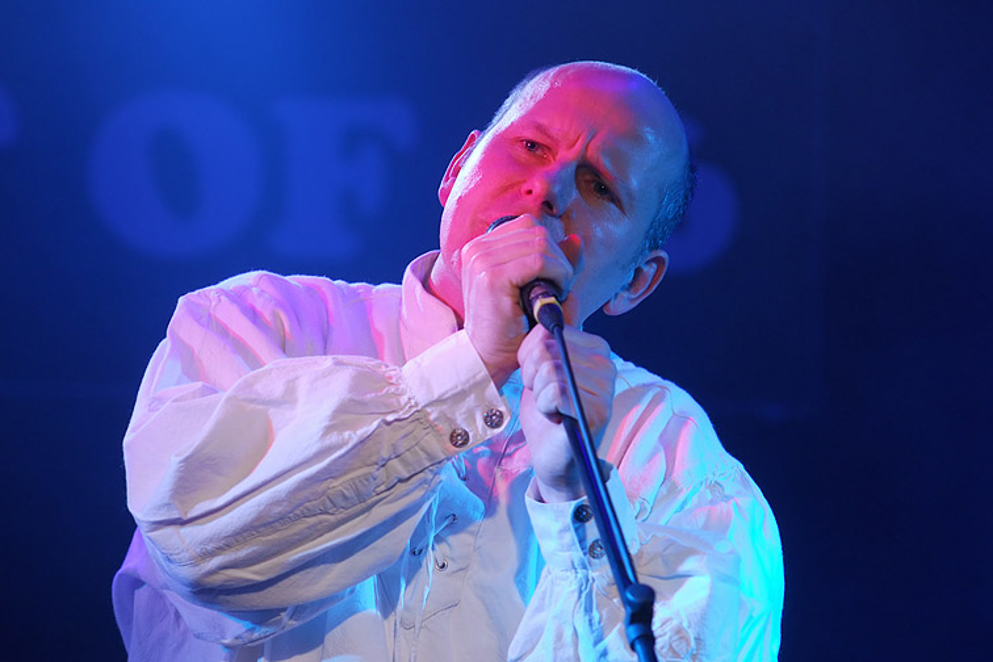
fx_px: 7447
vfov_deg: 5.1
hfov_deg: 7.6
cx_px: 496
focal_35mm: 270
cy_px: 331
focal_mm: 180
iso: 400
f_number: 3.5
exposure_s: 1/50
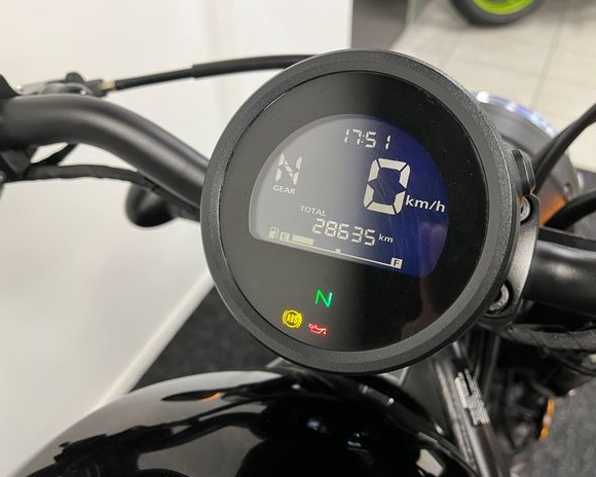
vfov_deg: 51.5
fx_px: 494
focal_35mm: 28
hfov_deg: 62.1
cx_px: 326
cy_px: 232
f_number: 1.6
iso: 200
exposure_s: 1/50
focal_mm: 5.1
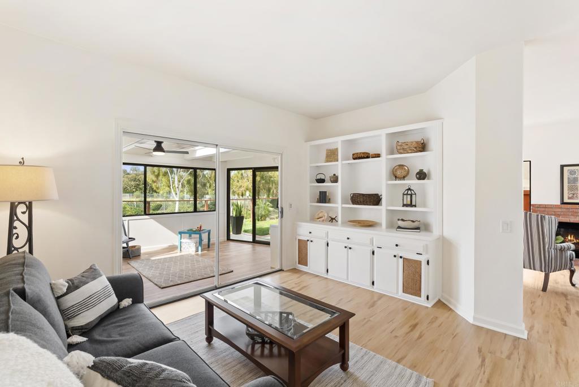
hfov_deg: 96.7
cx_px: 290
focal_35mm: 16
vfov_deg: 73.8
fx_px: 257
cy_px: 194
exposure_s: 1/4
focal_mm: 16
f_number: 8
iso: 500
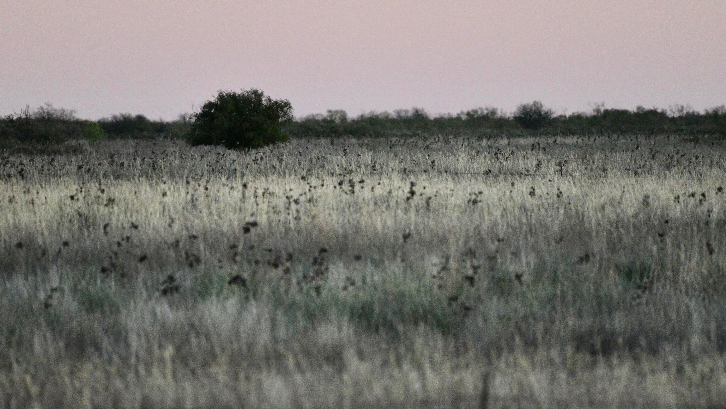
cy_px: 170
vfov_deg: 1.8
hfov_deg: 3.2
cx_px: 377
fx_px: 13168
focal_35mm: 684
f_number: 5.6
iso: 6400
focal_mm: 500
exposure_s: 1/2000
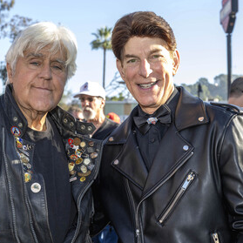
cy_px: 129
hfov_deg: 30.9
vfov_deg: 31.1
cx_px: 86
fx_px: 437
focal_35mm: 55
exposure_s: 1/200
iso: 200
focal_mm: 40
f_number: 5.6
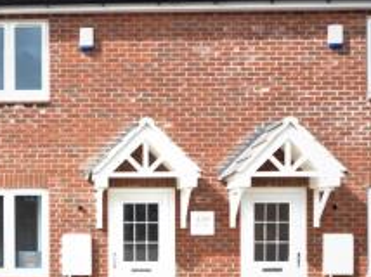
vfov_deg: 31.7
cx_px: 140
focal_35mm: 45
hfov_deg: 41.8
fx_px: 482
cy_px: 198
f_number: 5.6
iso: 100
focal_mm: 14
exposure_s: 1/125
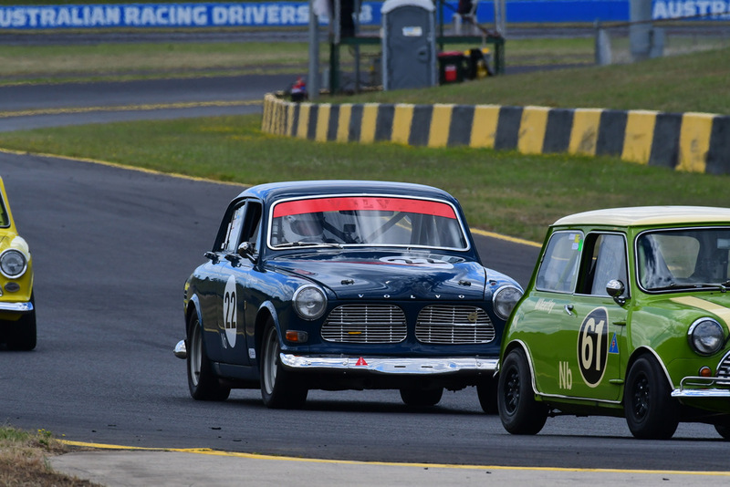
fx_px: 15213
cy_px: 244
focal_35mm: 750
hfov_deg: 2.7
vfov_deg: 1.8
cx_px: 365
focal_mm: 500
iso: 640
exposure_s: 1/640
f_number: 13
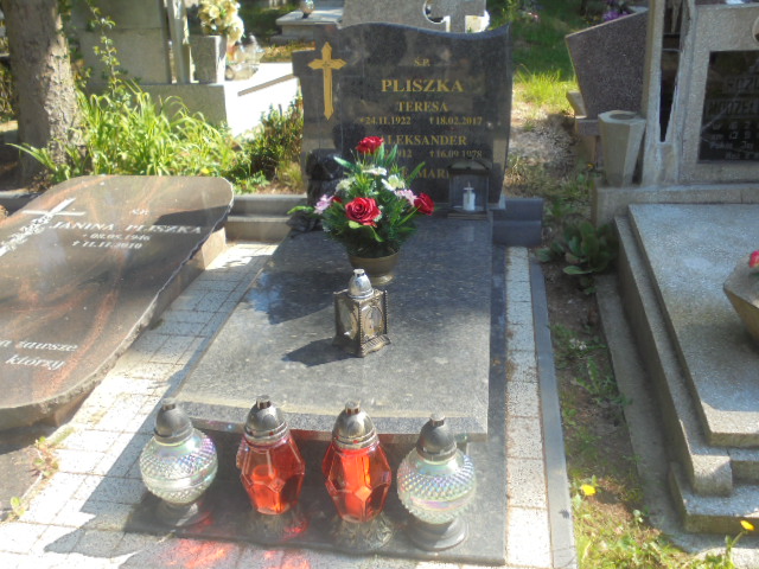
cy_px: 284
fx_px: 745
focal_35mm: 34
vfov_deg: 41.8
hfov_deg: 54.0
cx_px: 380
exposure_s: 1/200
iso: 100
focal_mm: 6.1
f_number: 4
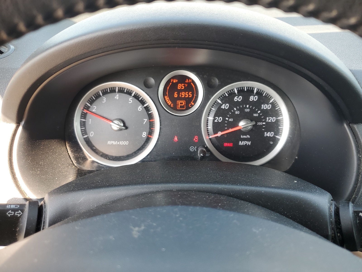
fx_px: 272
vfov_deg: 53.1
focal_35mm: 26
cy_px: 136
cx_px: 181
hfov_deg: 67.3
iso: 50
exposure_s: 1/130
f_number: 1.5
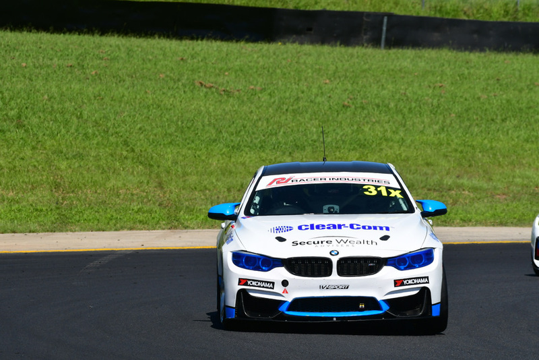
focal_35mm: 435
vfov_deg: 3.2
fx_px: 6515
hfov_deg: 4.7
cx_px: 270
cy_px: 180
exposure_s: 1/640
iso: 320
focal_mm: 290
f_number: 11
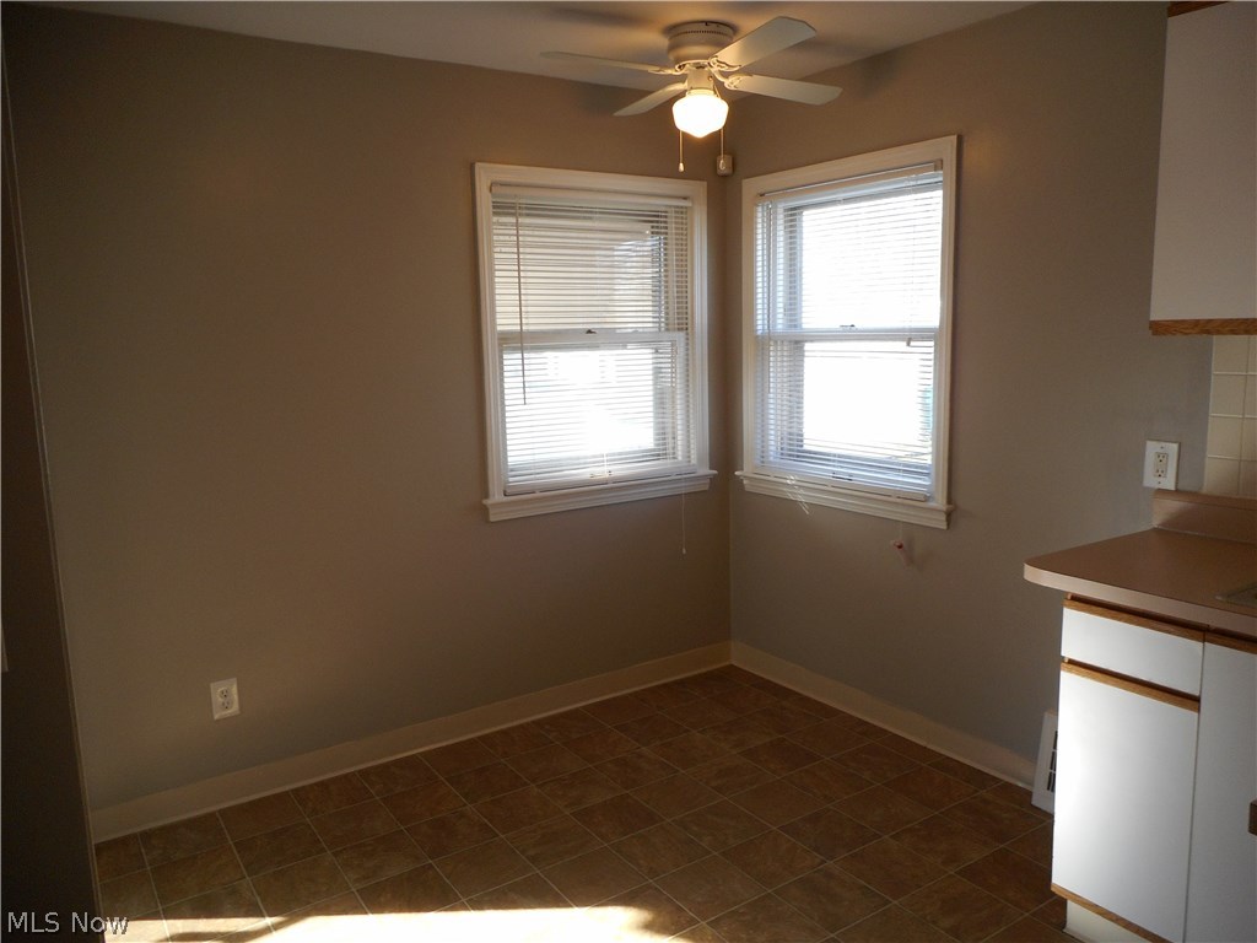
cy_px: 472
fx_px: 908
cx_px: 628
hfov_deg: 69.4
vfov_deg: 54.9
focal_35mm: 25
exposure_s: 1/30
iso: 110
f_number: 3.7
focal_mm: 4.5
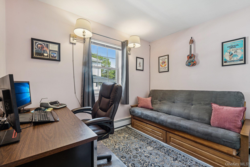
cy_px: 84
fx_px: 104
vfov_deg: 77.3
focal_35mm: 15
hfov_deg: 100.4
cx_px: 125
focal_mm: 15
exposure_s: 1/5
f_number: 9
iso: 200
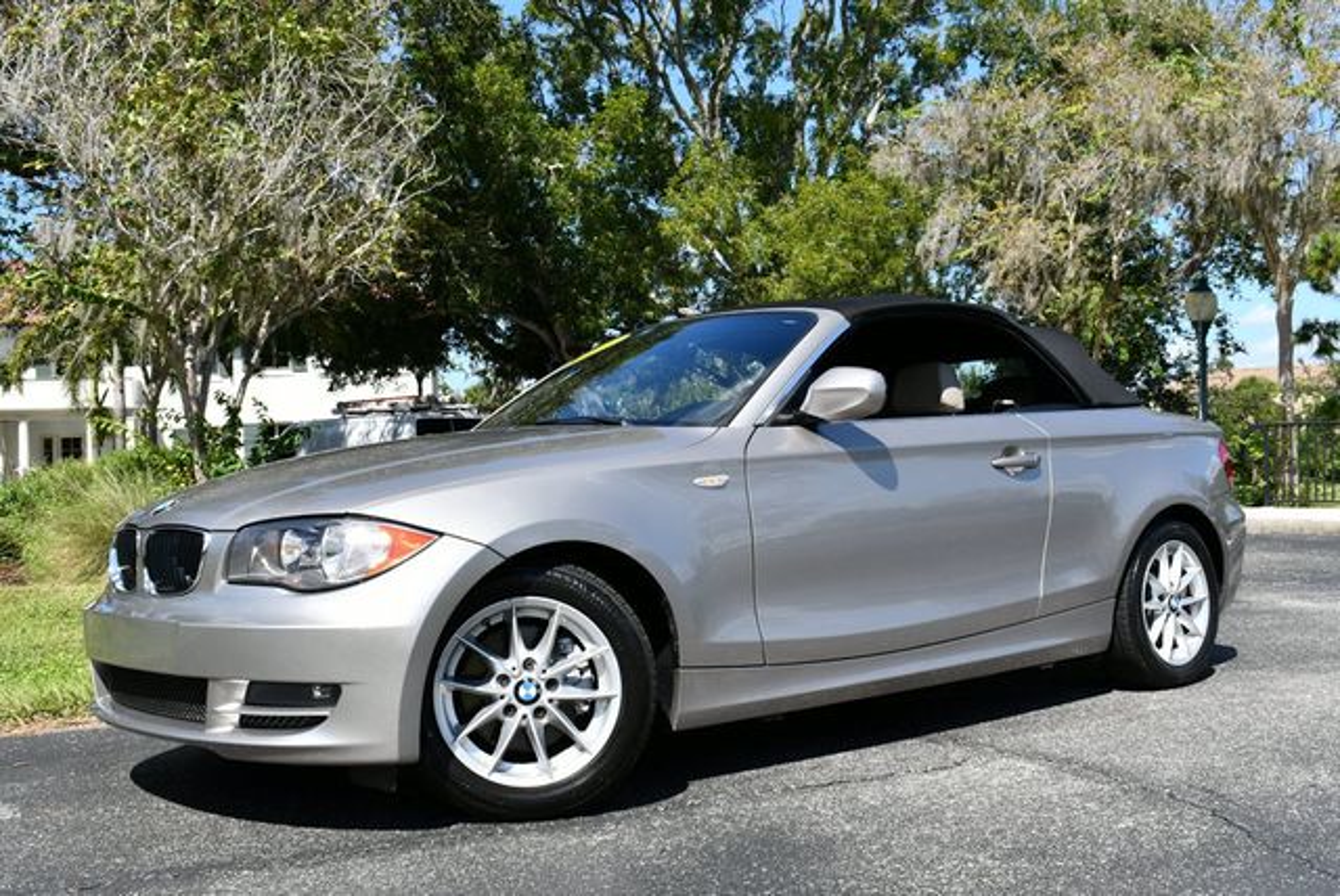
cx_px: 670
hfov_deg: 48.4
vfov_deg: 33.5
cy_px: 448
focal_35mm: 40
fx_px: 1490
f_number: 8
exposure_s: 1/250
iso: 100
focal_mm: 20
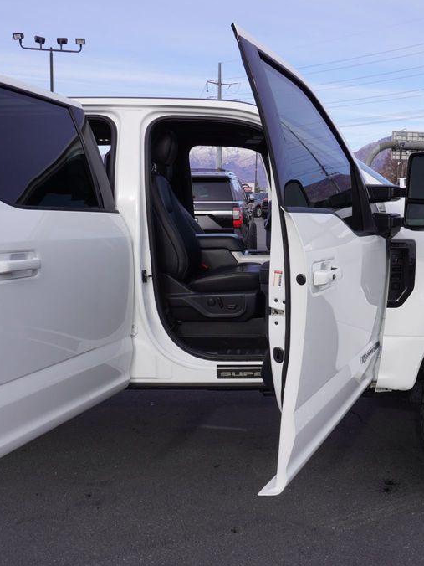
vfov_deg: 52.6
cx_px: 258
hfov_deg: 40.5
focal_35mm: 35
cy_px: 284
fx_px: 572
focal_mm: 16
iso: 100
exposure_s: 1/125
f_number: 9
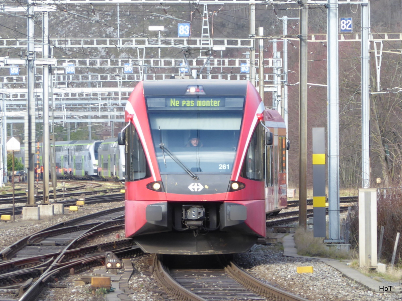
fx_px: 2148
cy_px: 150
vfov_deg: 8.0
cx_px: 201
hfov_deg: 10.7
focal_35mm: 185
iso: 125
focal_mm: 33.2
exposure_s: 1/80
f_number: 5.6
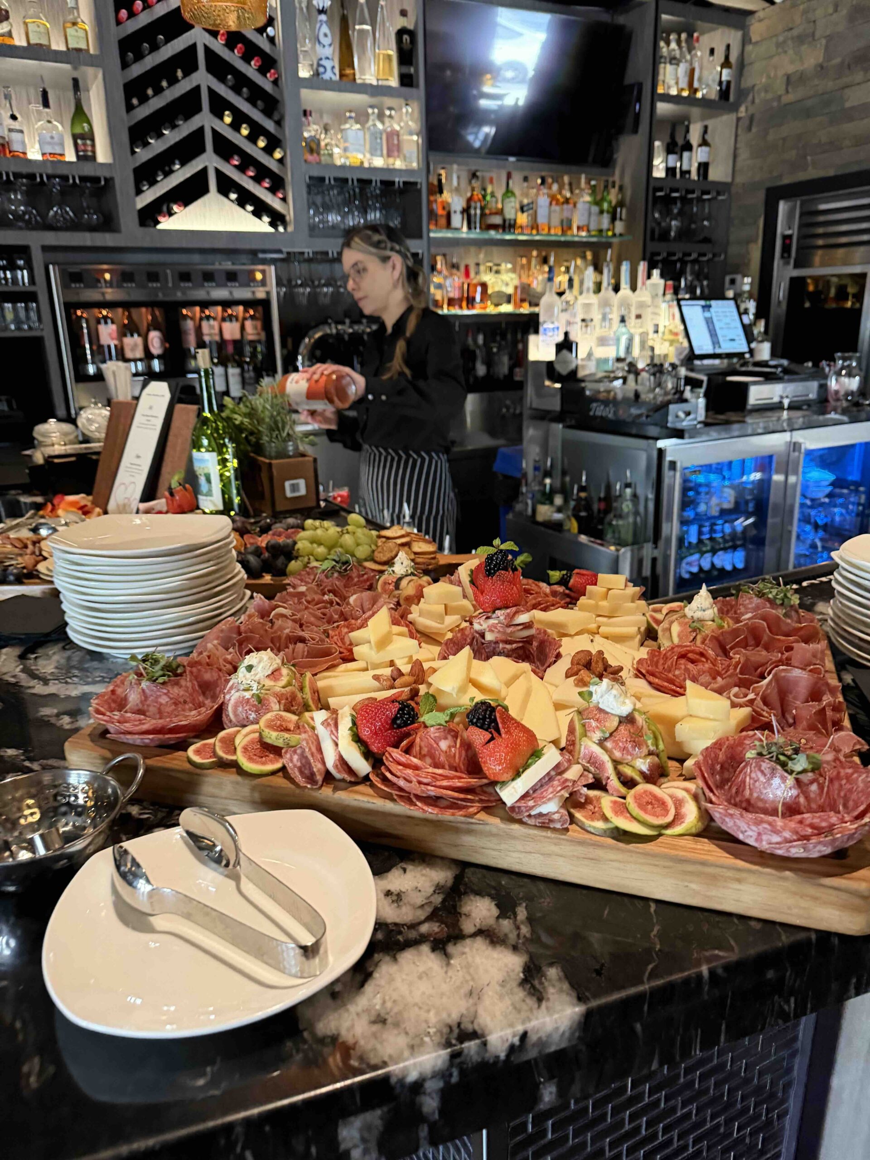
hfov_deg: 56.8
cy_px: 580
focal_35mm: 24
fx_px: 804
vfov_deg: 71.6
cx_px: 435
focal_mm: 6.76
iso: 800
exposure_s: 1/60
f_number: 1.78
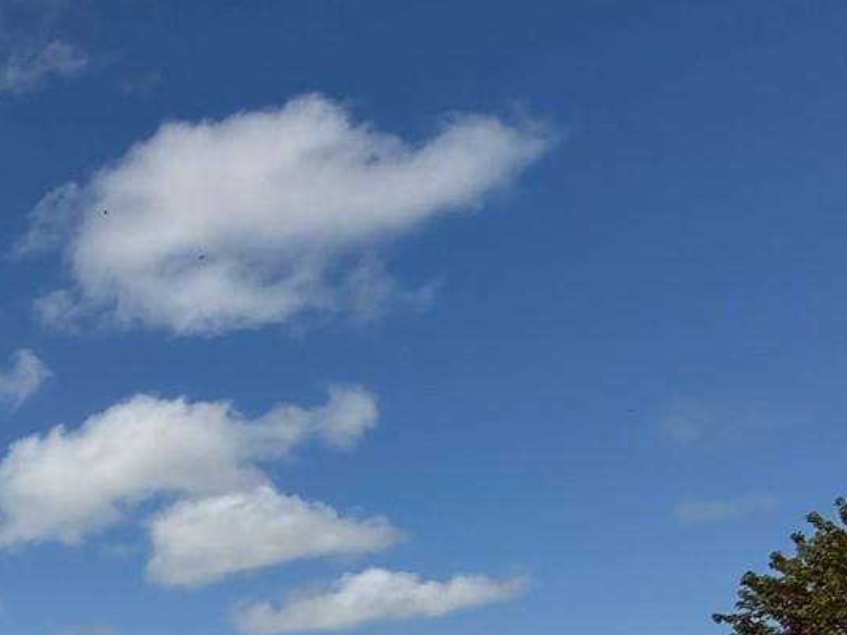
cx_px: -326
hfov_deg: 31.2
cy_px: 841
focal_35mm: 42
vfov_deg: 28.0
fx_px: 1028
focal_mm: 2.22
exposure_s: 1/4425
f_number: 2.2
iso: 50
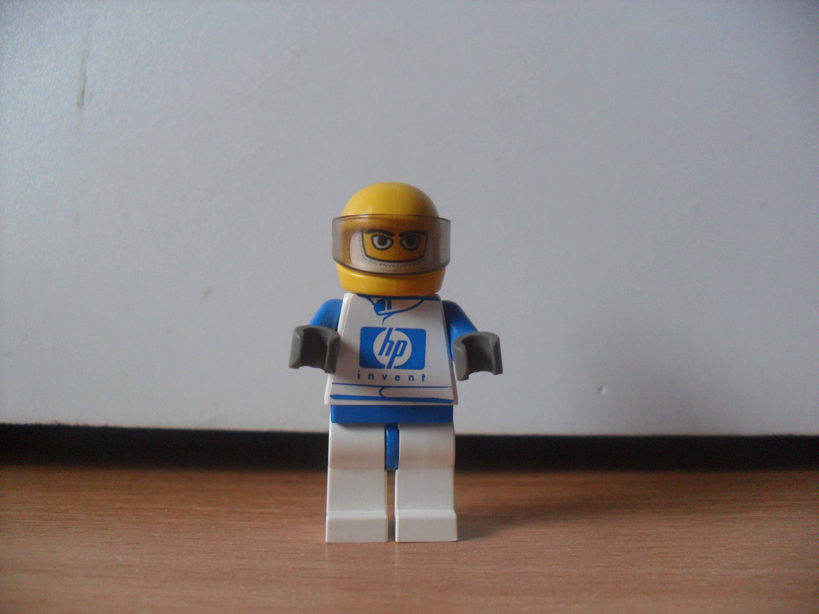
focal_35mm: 35
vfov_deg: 40.7
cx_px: 410
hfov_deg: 52.6
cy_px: 307
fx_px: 828
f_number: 3
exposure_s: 1/15
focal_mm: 6.3
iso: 240
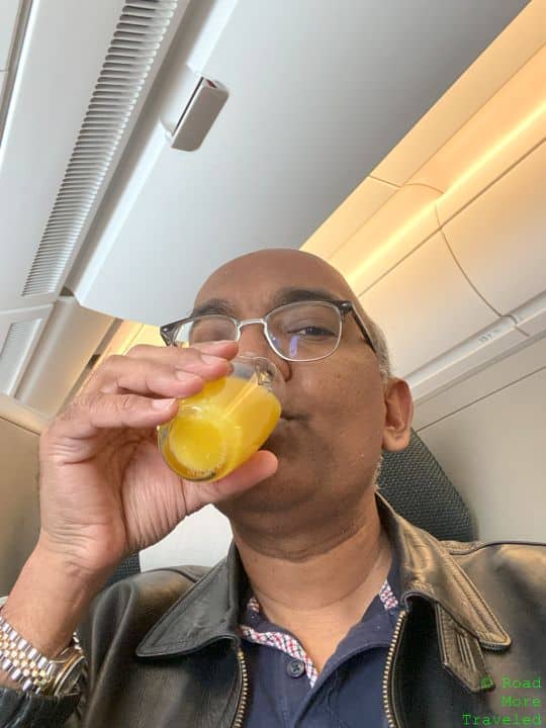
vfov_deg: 60.0
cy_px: 364
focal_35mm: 30
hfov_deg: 46.8
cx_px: 273
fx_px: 631
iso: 320
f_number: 2.2
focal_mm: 2.71
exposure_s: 1/42
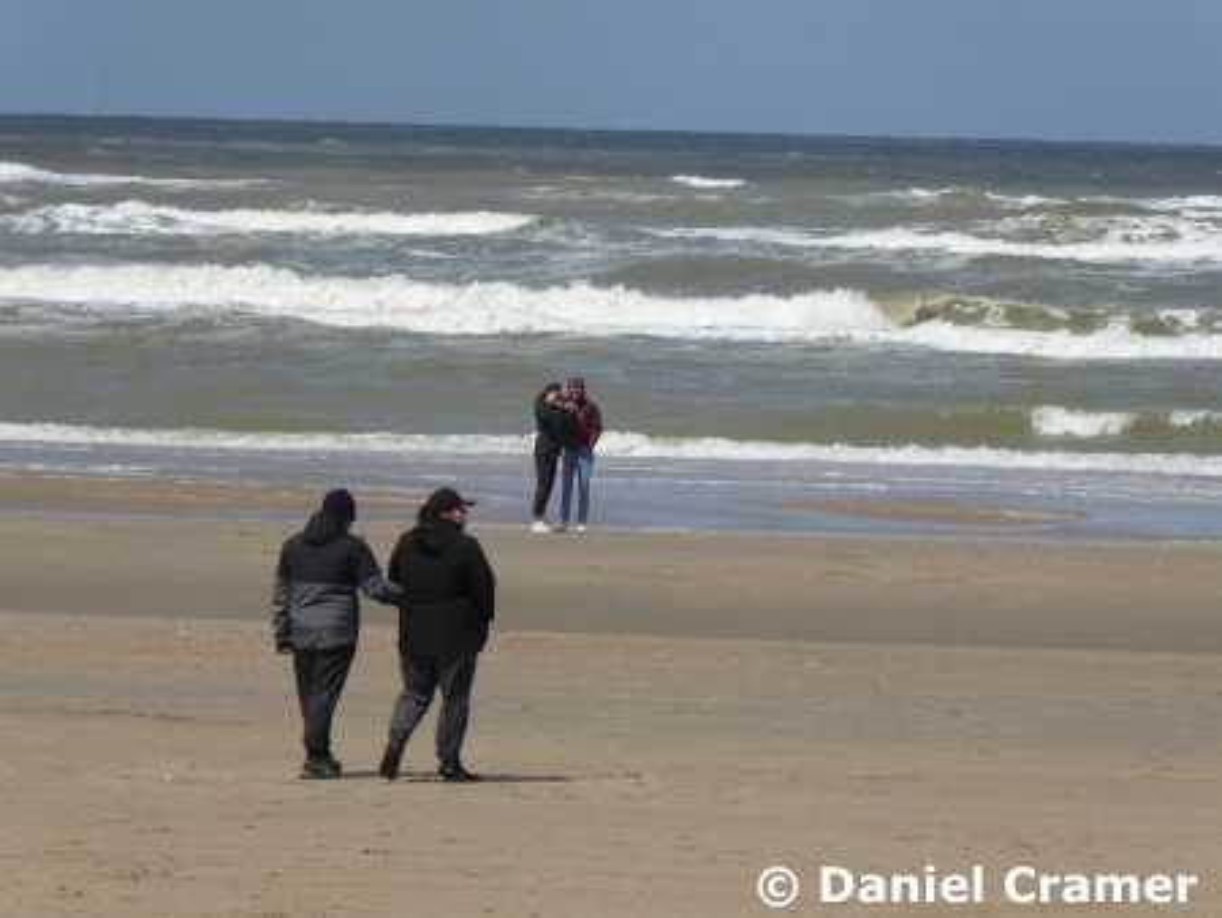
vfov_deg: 5.6
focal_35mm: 265
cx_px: 611
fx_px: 9360
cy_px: 459
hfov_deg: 7.5
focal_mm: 47.5
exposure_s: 1/640
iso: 80
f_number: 5.6
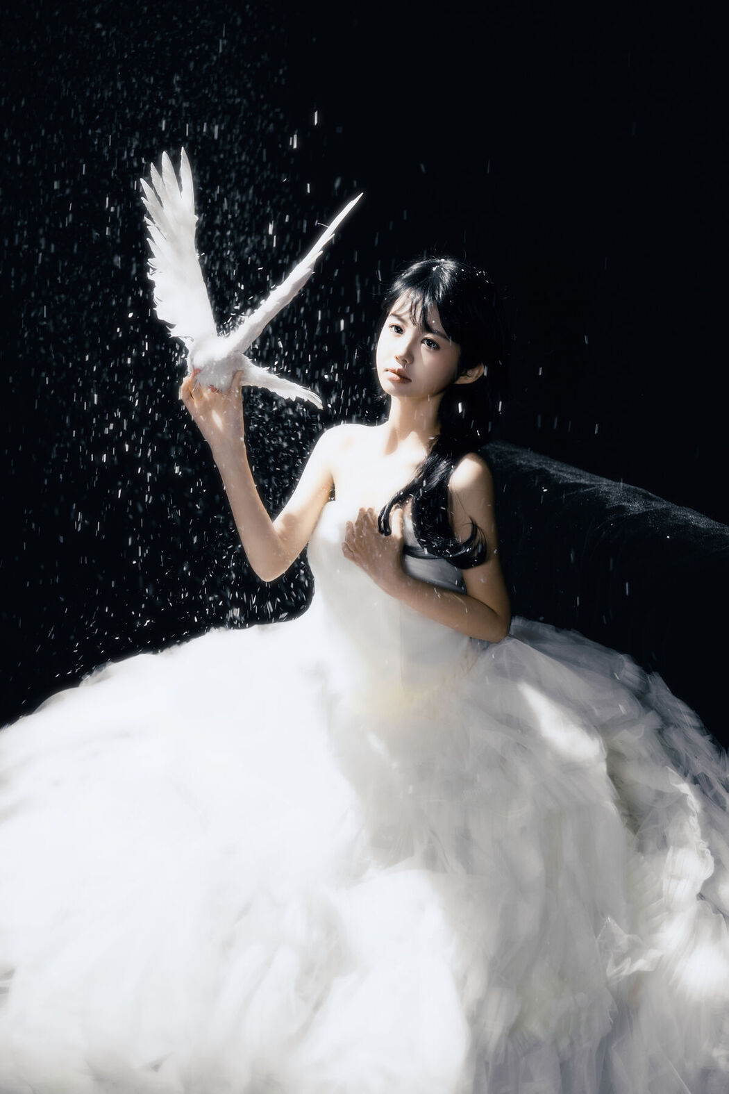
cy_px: 547
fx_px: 2035
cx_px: 364
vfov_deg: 30.1
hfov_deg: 20.3
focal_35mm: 67
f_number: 2.8
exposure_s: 1/160
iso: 500
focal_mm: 67
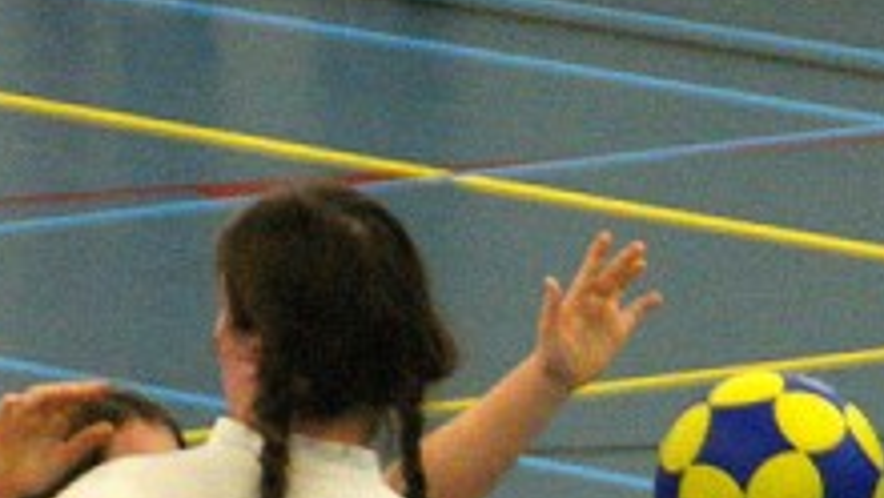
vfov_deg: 2.6
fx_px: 11022
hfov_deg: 4.6
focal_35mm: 470
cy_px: 1125
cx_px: 352
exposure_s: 1/100
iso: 800
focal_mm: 110
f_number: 5.6
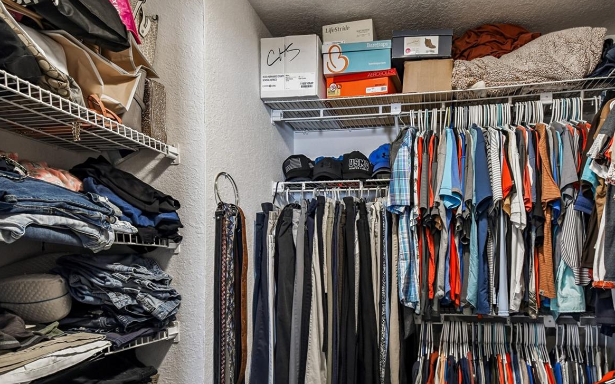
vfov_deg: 55.9
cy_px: 261
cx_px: 377
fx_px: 352
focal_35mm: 21
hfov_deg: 81.0
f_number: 7.1
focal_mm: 10
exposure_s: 1/2.5
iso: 100
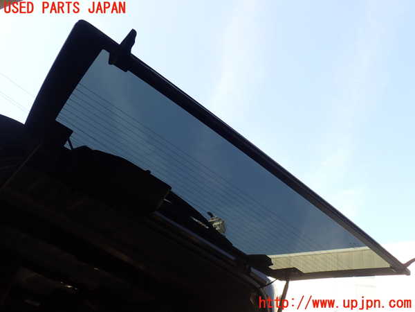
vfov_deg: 46.8
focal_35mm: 30
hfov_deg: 60.0
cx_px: 208
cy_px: 156
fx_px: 360
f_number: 3.2
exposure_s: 1/250
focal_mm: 5.4
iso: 100
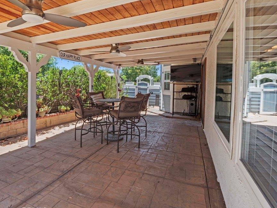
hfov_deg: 84.1
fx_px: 152
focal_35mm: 19
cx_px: 118
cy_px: 92
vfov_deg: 68.5
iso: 200
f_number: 8
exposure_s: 1/30
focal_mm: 8
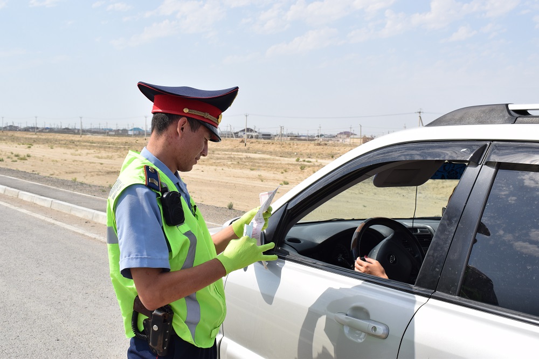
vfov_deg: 33.0
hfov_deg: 47.9
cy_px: 180
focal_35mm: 40
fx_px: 606
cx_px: 270
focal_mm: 27
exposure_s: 1/500
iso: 200
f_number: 11
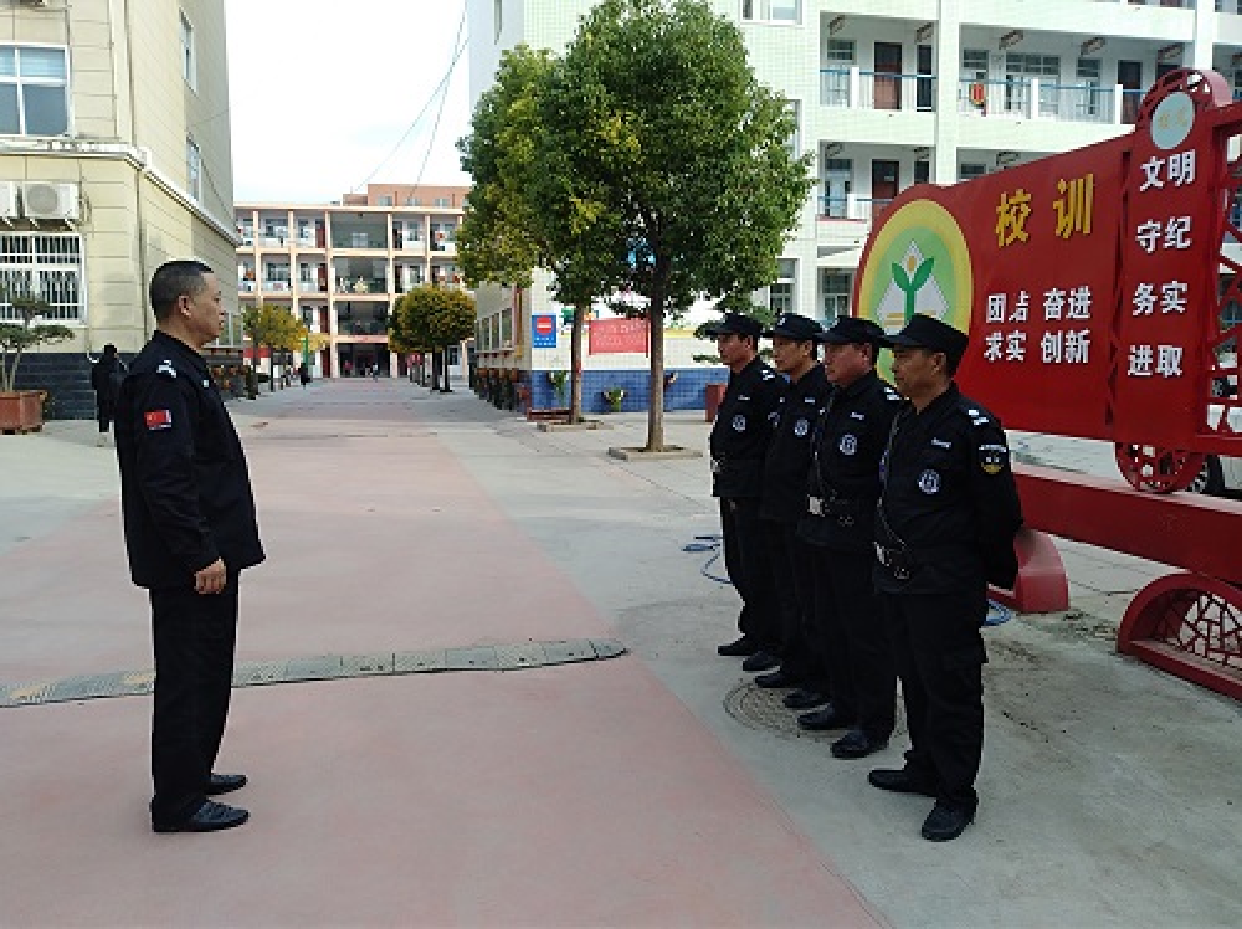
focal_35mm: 26
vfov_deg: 53.0
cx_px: 621
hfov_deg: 67.4
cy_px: 464
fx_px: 932
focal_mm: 3.83
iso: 100
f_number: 2.2
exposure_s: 1/205
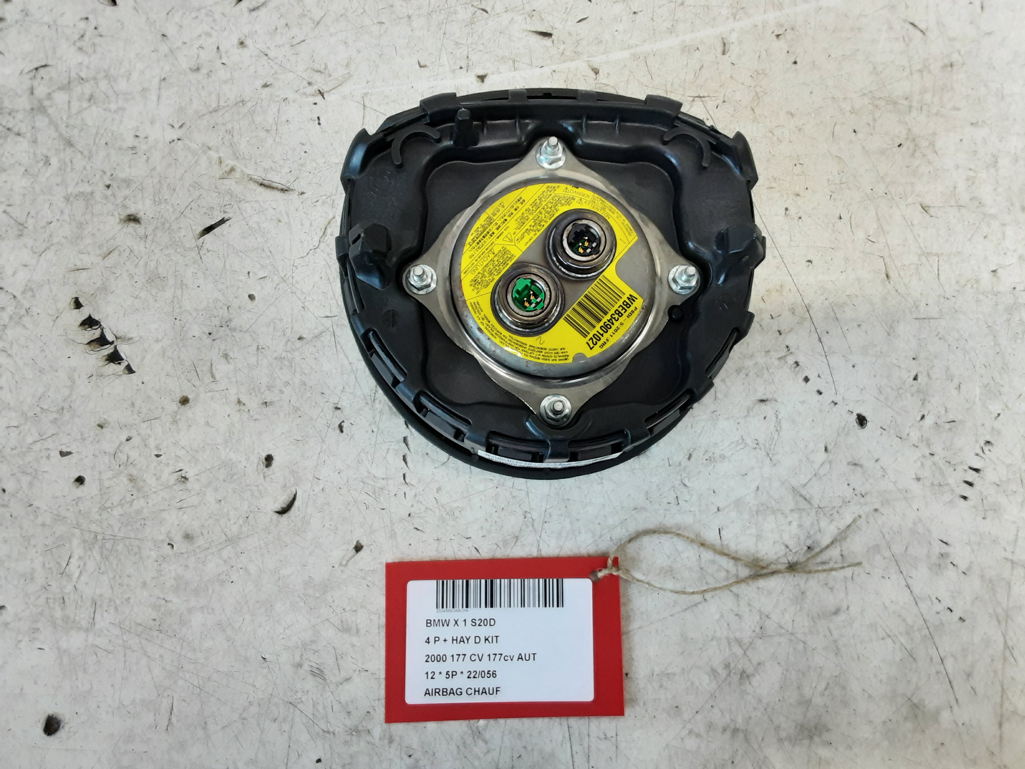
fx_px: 799
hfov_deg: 65.3
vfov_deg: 51.4
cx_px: 512
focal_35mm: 27
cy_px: 384
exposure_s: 1/50
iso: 125
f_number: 1.9
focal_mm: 2.91
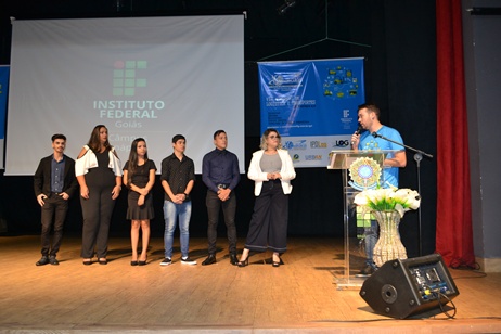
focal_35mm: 30
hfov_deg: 61.9
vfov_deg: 43.6
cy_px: 167
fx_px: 417
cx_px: 250
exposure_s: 1/60
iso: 1000
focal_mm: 20
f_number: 3.8
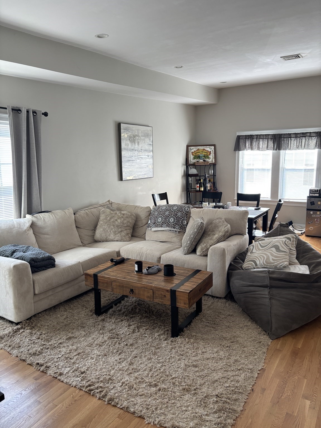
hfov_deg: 53.1
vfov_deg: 67.3
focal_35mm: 26
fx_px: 321
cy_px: 214
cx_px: 160
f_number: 1.6
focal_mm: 5.96
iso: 100
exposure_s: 1/120
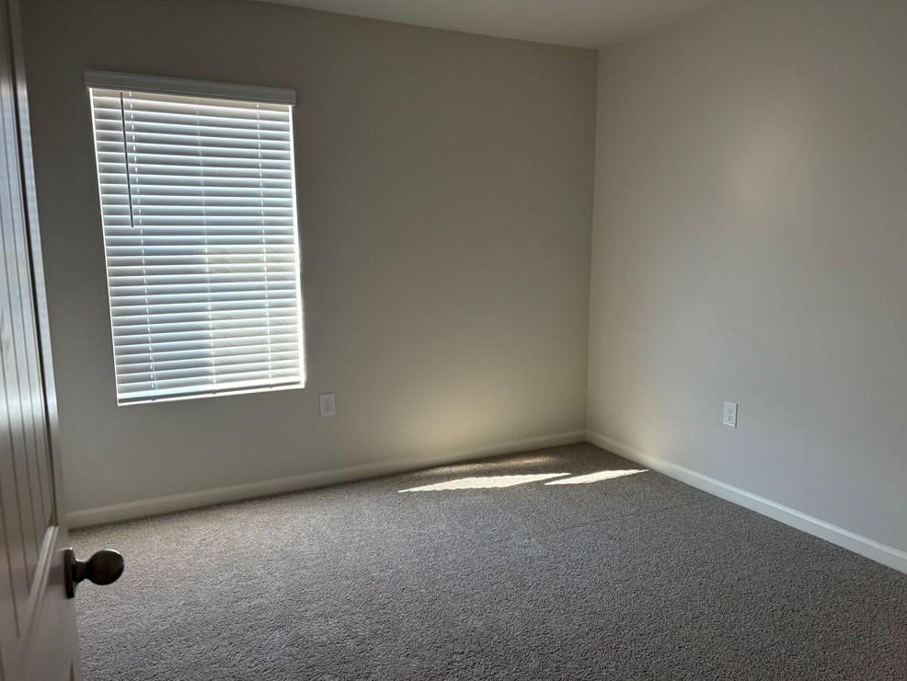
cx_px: 454
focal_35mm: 27
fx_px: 708
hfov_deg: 65.3
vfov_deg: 51.4
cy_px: 351
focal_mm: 5.96
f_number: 1.6
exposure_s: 1/122
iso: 125
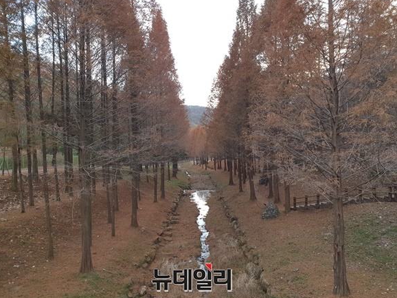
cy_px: 147
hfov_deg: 65.3
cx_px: 192
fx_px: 310
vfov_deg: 51.3
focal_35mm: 27
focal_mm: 4.3
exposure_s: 1/100
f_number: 2.4
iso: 100
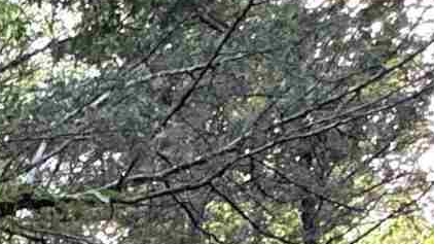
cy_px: 729
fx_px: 1277
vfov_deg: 8.9
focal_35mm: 111
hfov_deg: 15.7
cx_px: -409
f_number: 2.2
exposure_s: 1/60
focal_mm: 2.22
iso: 800
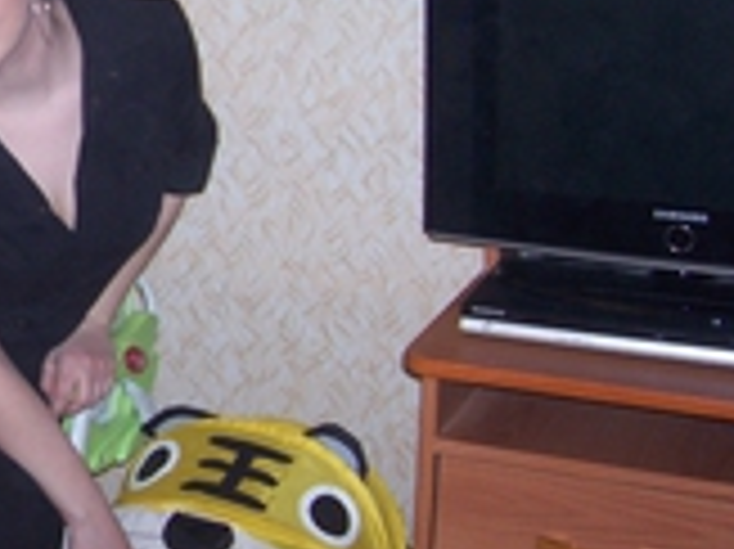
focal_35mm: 94
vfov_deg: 15.7
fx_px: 1992
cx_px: -212
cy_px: 166
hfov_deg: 19.3
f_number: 2.7
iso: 80
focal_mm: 5.6
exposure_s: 1/64
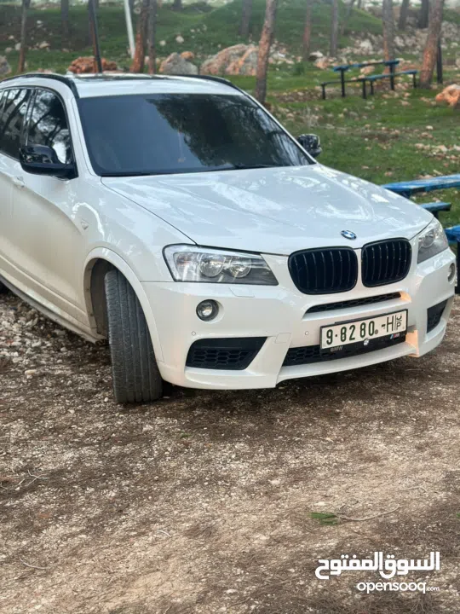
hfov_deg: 30.3
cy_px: 307
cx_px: 230
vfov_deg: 39.7
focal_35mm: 48
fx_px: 850
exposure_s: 1/121
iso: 100
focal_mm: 6.86
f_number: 1.78
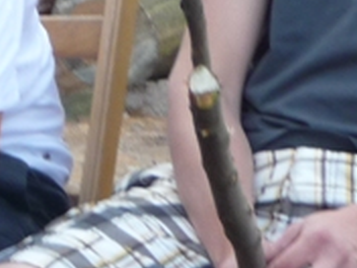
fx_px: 4022
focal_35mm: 390
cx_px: -213
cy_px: 57
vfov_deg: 3.8
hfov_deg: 5.0
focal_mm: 11.3
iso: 100
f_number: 4.5
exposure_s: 1/60
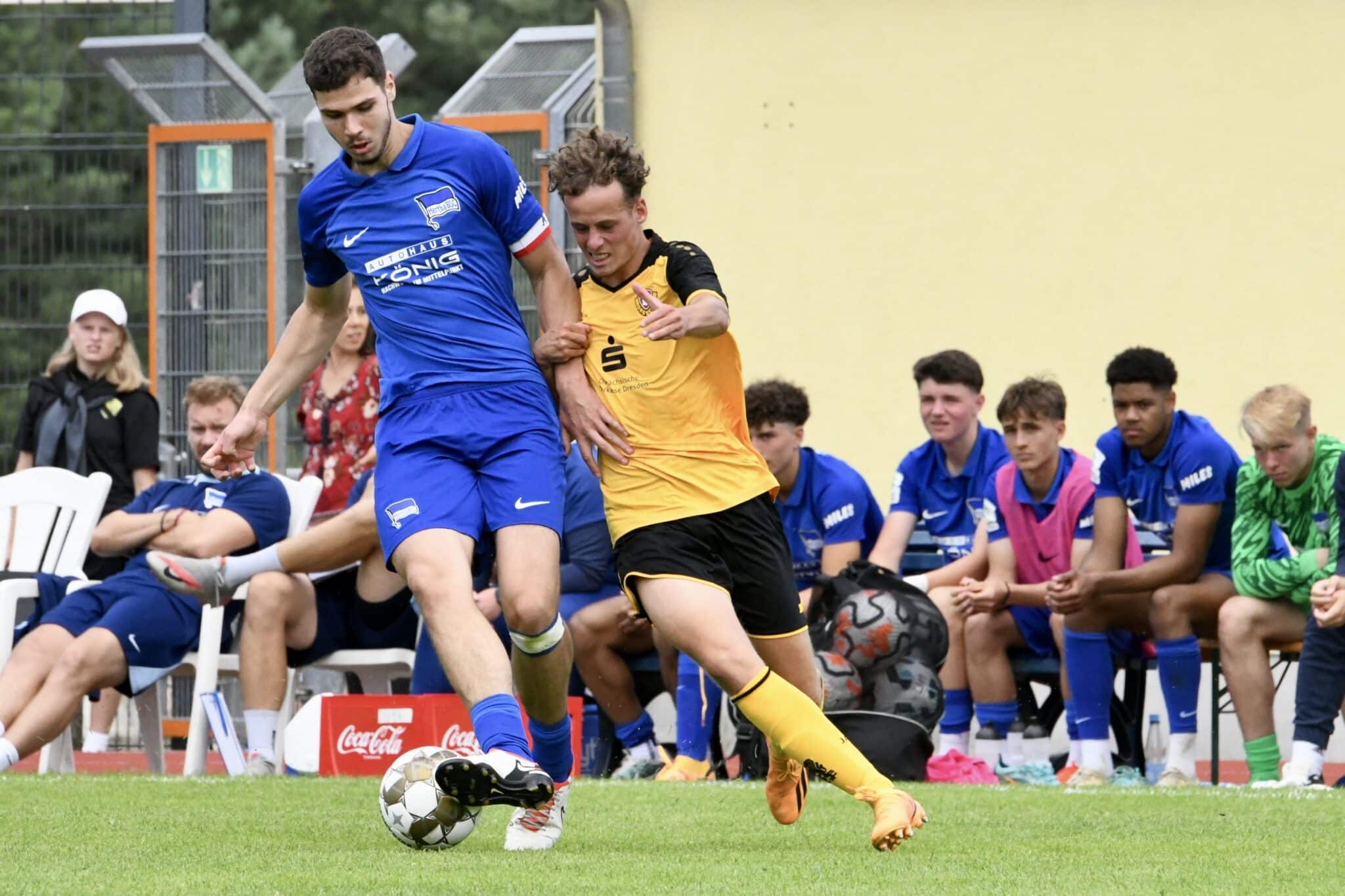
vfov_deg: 3.4
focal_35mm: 400
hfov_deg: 5.2
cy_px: 448
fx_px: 14942
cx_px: 672
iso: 4000
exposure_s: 1/1600
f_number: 13
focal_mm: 400
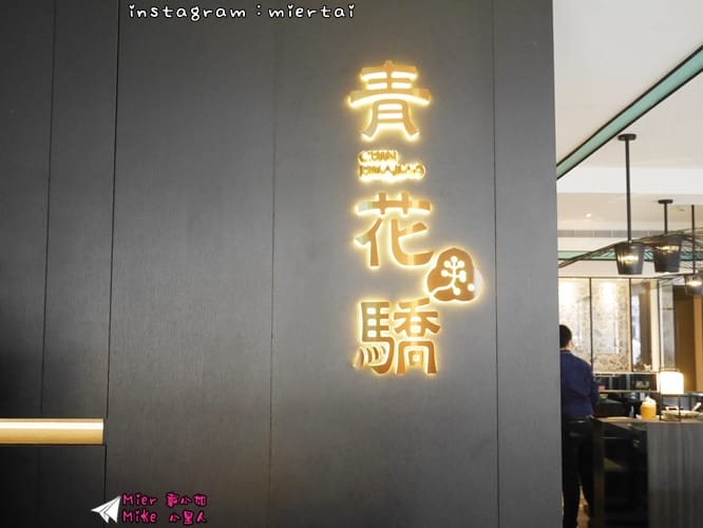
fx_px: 691
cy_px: 264
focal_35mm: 34
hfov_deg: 53.9
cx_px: 352
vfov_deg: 41.8
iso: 3200
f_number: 4.1
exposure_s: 1/60
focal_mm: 17
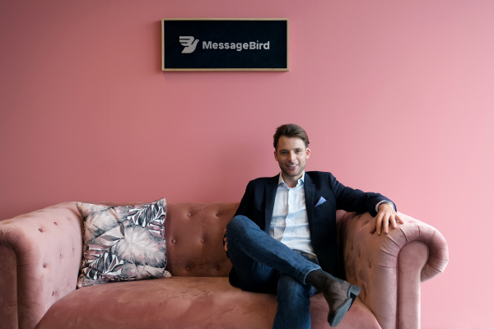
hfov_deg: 55.8
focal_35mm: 34
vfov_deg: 38.9
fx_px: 467
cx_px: 247
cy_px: 164
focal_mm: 22.7
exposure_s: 1/250
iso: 500
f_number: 3.2
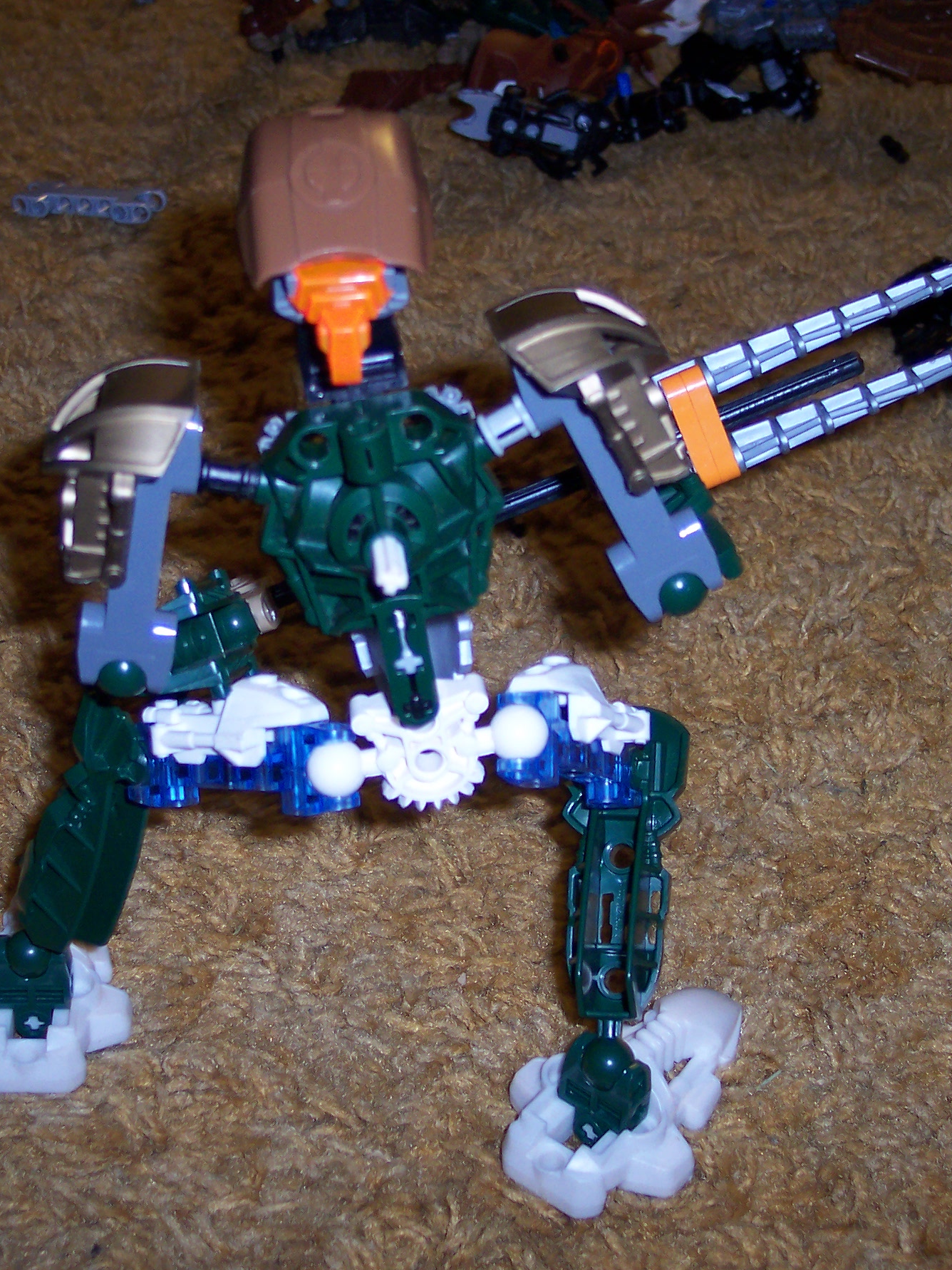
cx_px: 447
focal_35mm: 55
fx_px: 2017
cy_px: 671
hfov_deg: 26.5
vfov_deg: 34.9
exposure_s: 1/30
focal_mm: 8
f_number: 2.8
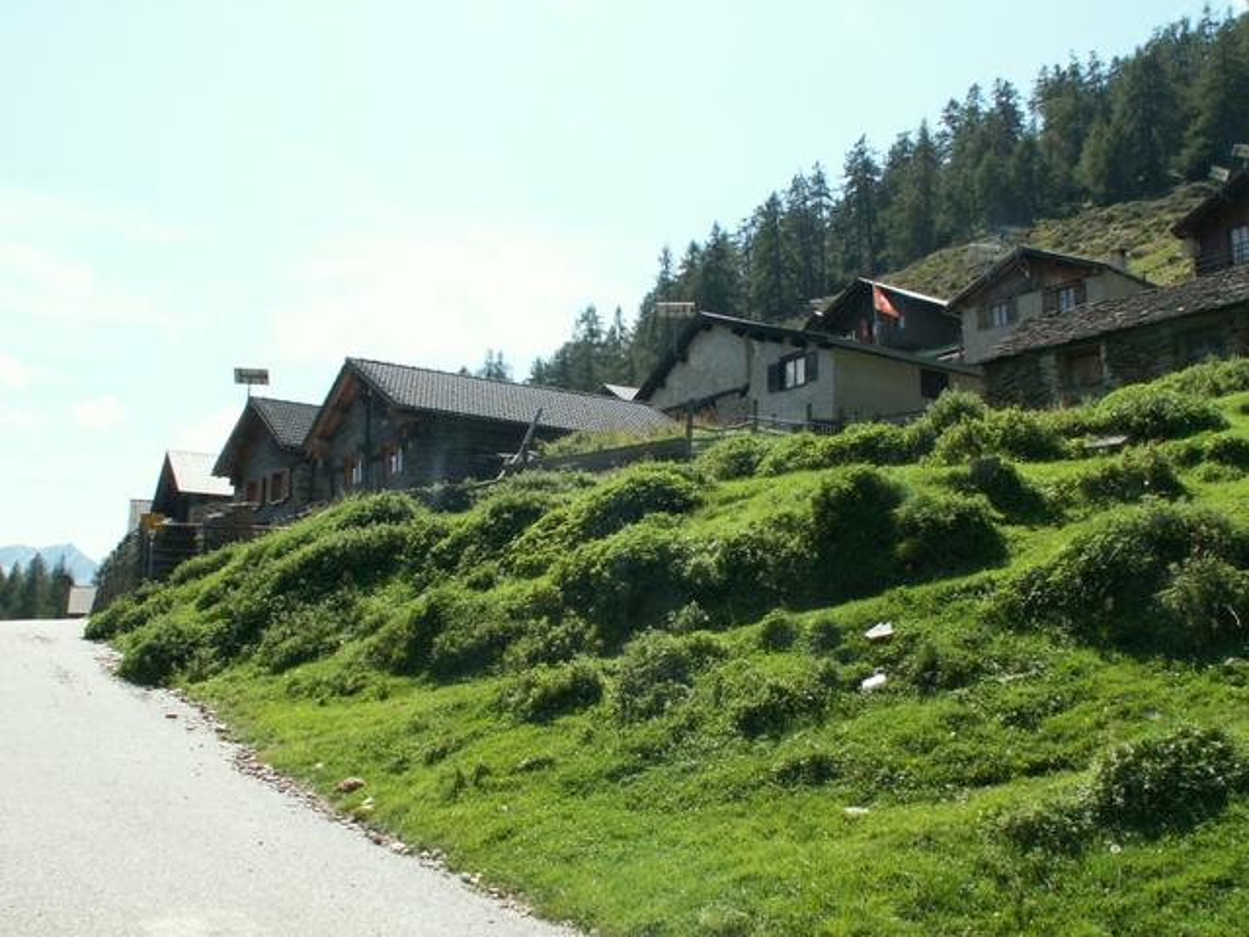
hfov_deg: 52.6
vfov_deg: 40.7
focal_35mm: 35
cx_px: 624
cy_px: 468
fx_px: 1263
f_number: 5.6
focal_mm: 5.86
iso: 50
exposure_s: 1/160
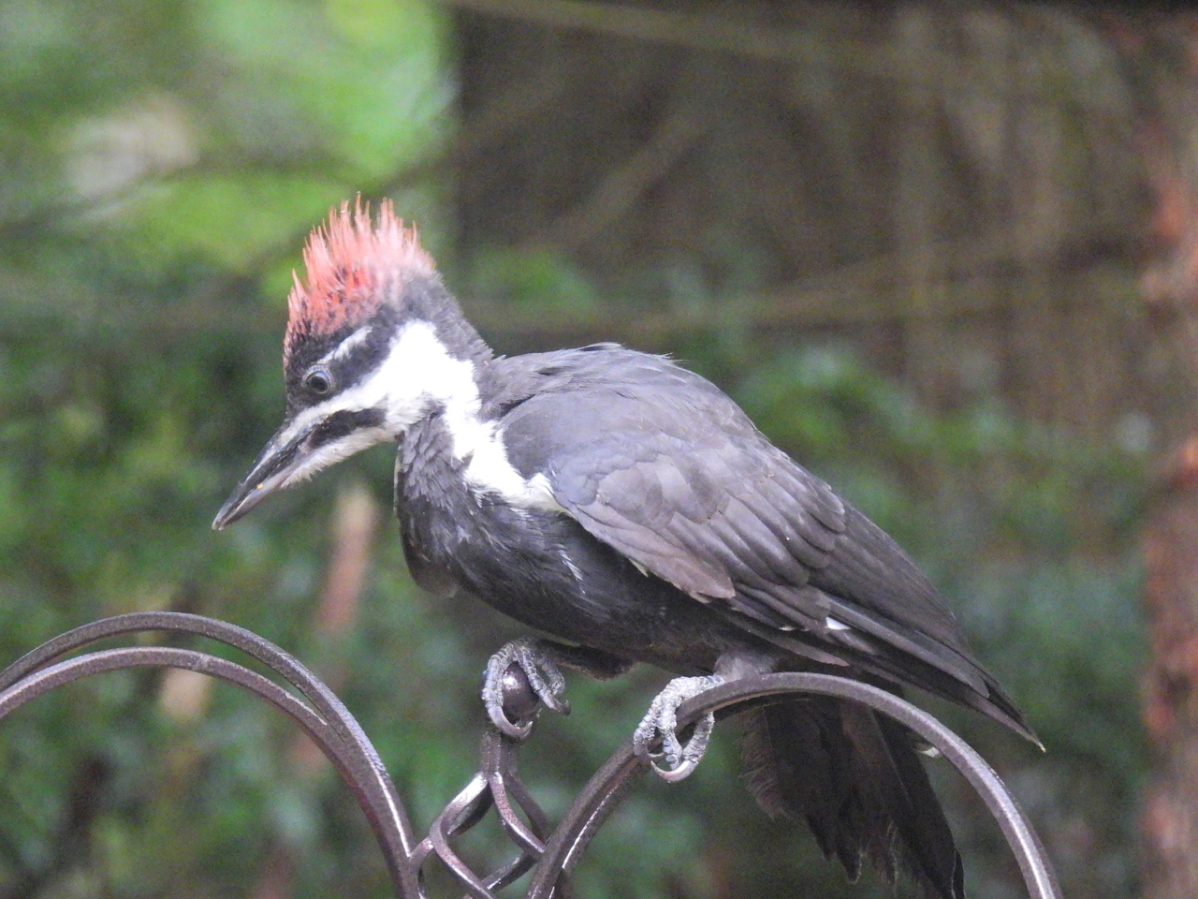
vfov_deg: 1.5
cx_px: 599
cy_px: 450
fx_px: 34608
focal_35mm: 1000
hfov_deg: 2.0
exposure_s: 1/125
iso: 1400
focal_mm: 178
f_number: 5.6
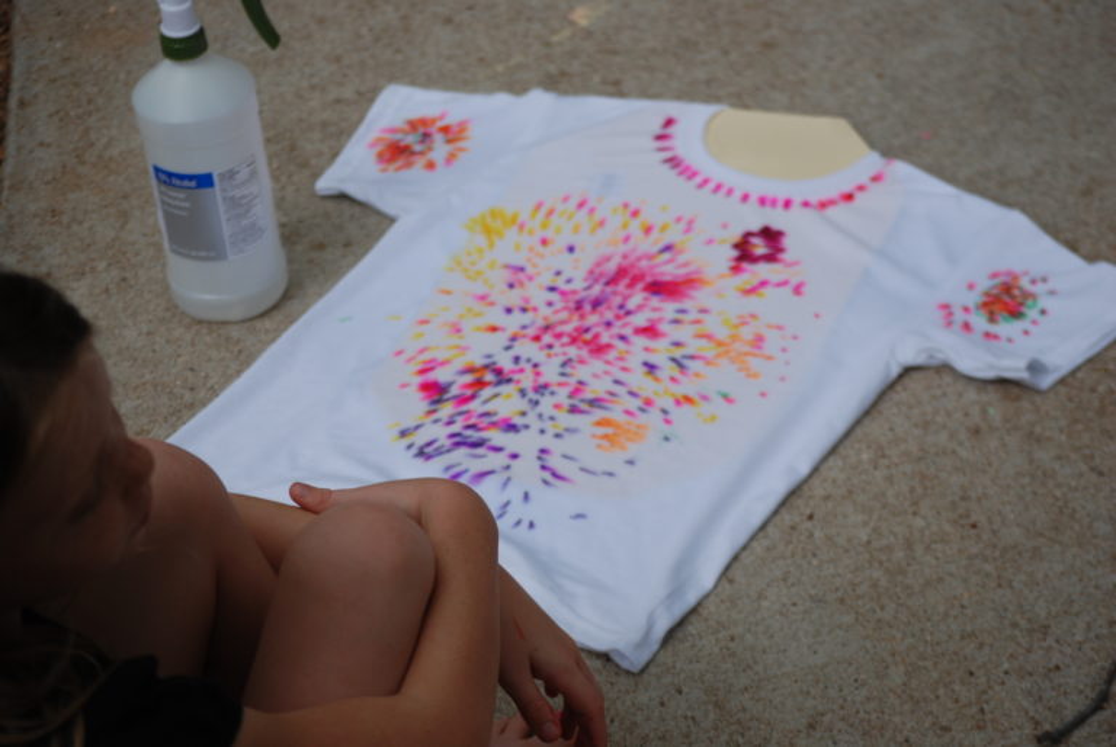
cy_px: 374
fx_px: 3491
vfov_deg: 12.2
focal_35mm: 112
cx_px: 558
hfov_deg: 18.2
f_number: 5.6
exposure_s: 1/500
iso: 200
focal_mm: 75
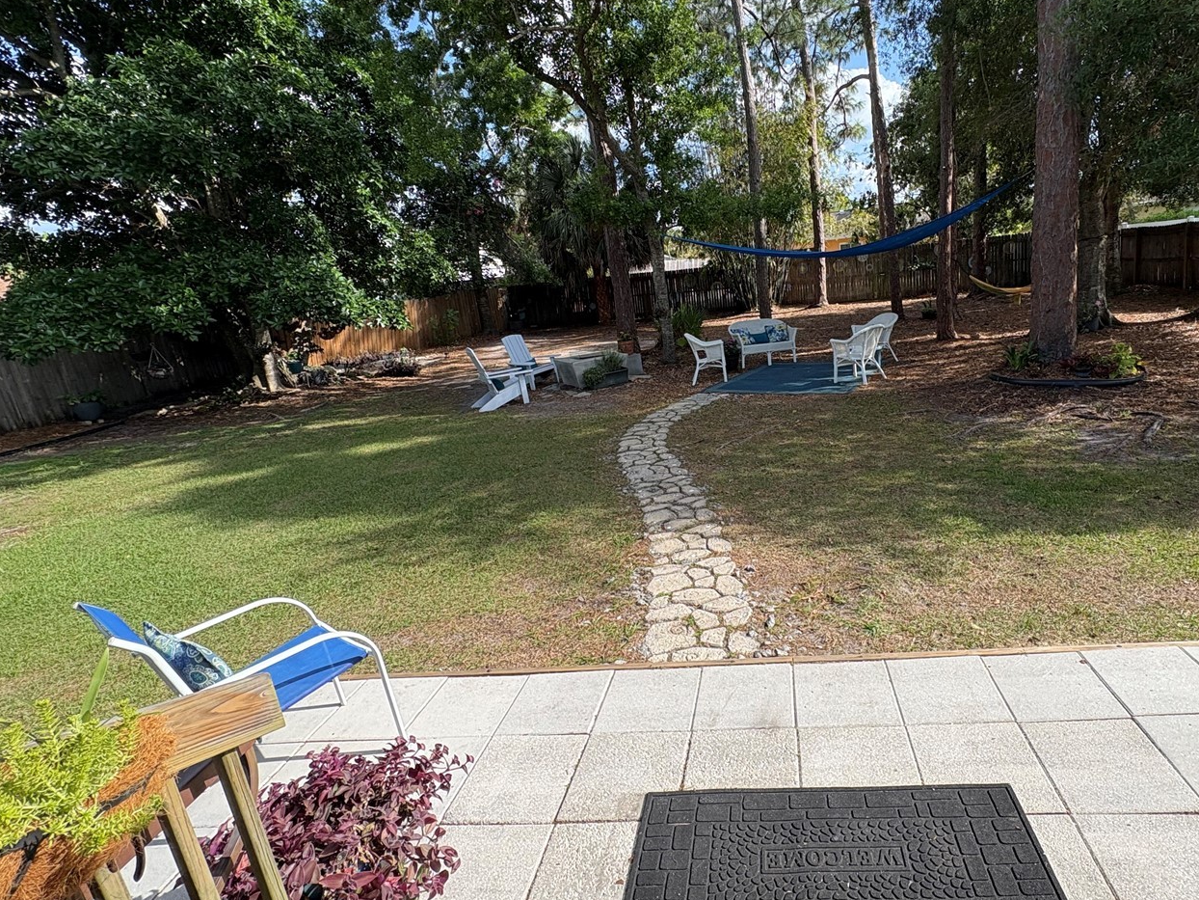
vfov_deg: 71.5
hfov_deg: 86.6
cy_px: 426
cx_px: 721
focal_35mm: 18
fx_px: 623
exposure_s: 1/548
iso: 50
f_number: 2.2
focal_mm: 2.22
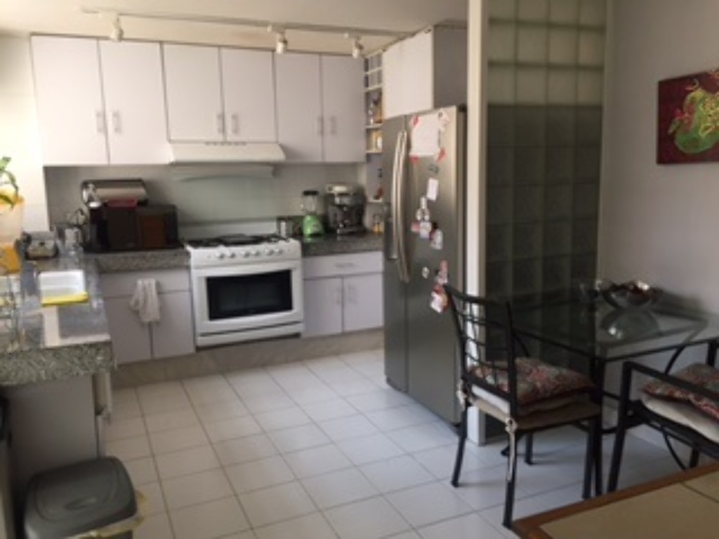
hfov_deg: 61.7
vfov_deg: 48.2
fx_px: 602
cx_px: 360
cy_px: 270
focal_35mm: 29
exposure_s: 1/40
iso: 32
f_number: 2.2
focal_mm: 4.15
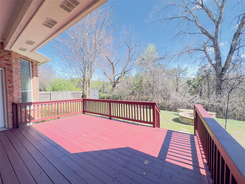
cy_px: 92
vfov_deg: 85.7
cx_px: 122
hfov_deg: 102.1
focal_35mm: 14
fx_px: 99
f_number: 2.2
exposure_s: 1/189
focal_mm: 2.22
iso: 40
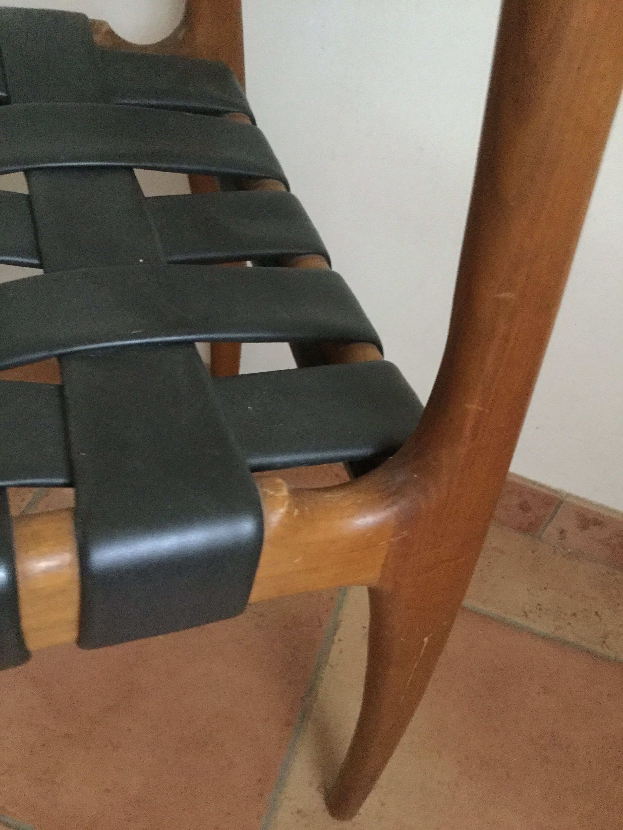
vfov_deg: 58.4
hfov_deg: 45.4
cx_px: 312
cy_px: 415
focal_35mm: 31
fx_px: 744
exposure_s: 1/17
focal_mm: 3.3
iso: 500
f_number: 2.4
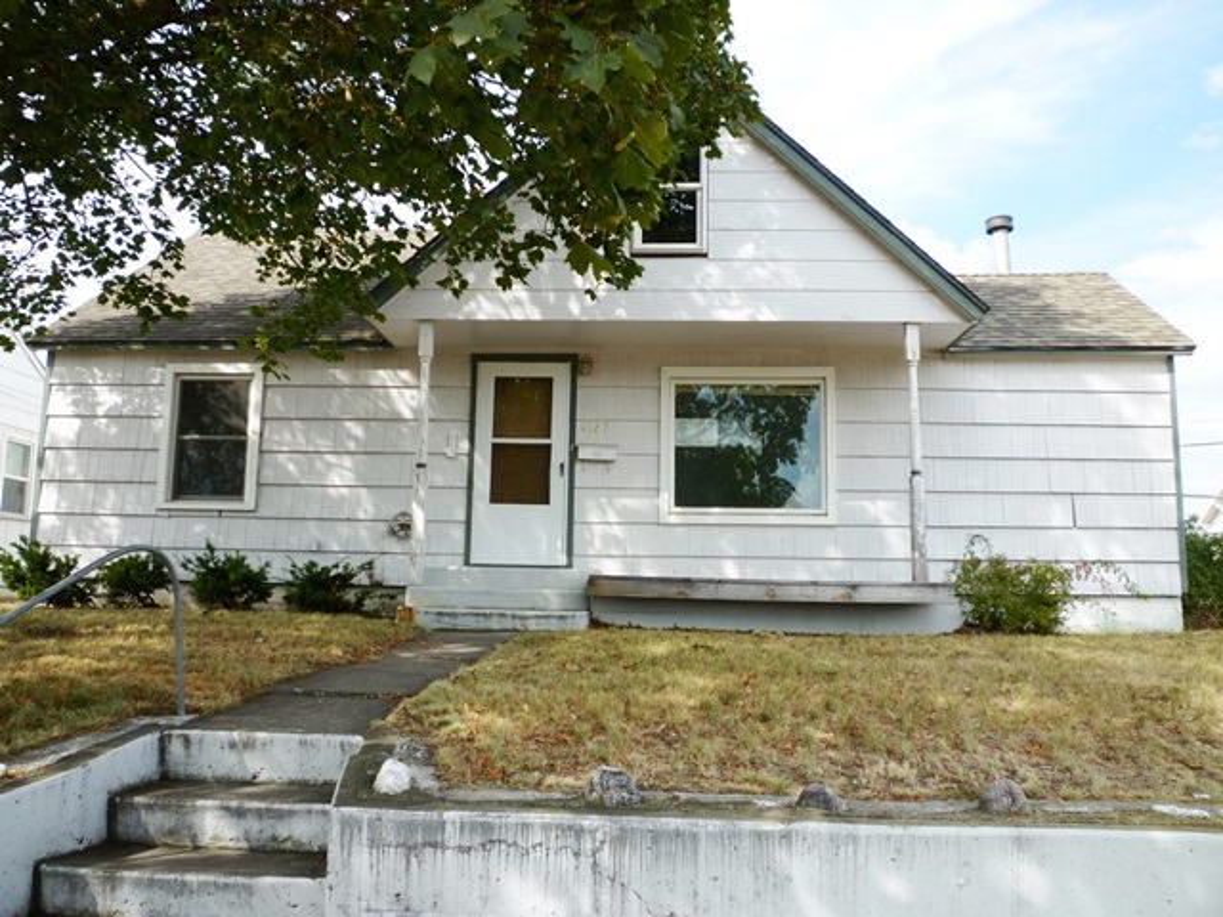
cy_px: 458
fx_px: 1025
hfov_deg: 61.7
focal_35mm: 29
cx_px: 612
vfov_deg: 48.2
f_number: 3.3
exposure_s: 1/320
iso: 80
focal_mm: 5.2
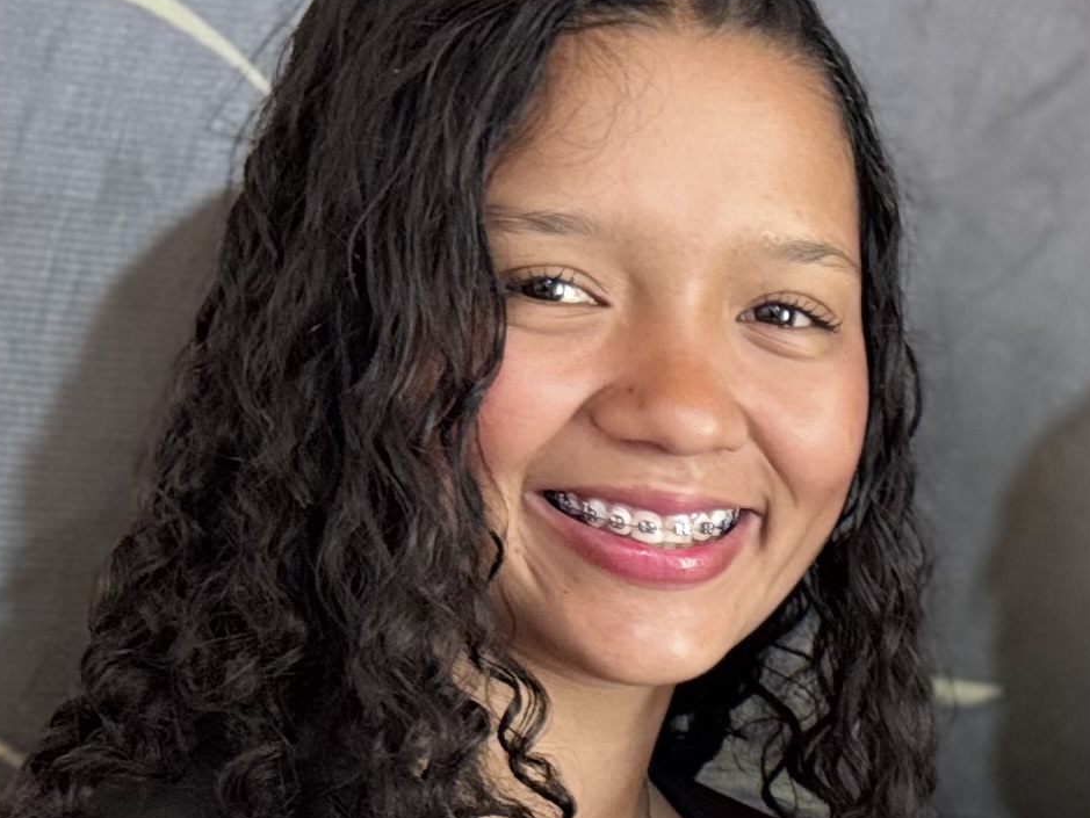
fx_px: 3245
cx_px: 1679
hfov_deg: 17.1
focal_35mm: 103
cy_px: 1168
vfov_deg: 13.6
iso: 400
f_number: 1.78
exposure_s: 1/60
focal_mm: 6.76
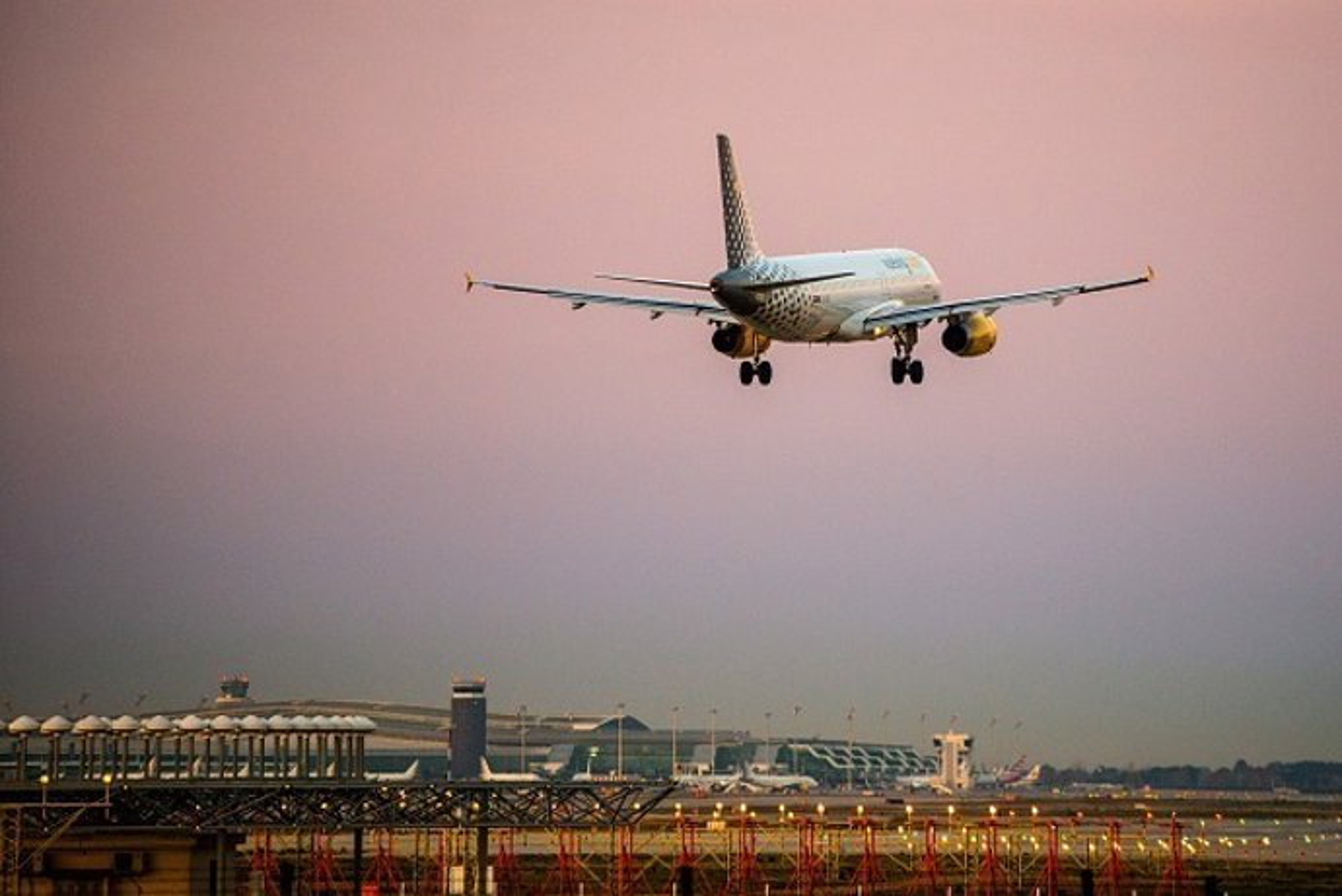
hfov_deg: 11.4
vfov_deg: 7.6
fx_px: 6714
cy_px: 448
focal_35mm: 180
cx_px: 671
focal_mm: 180
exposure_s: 1/1250
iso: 1600
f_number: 2.8
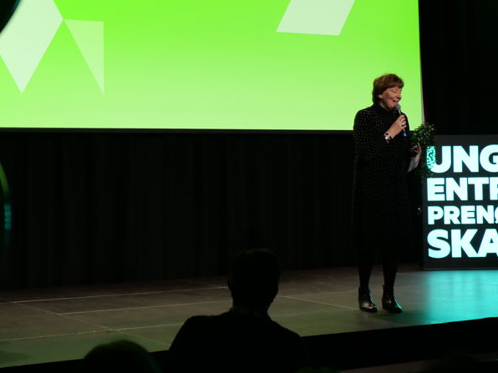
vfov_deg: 20.1
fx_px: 1050
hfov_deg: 26.7
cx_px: 230
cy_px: 128
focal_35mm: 73
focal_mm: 16
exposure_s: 1/160
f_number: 1.8
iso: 400
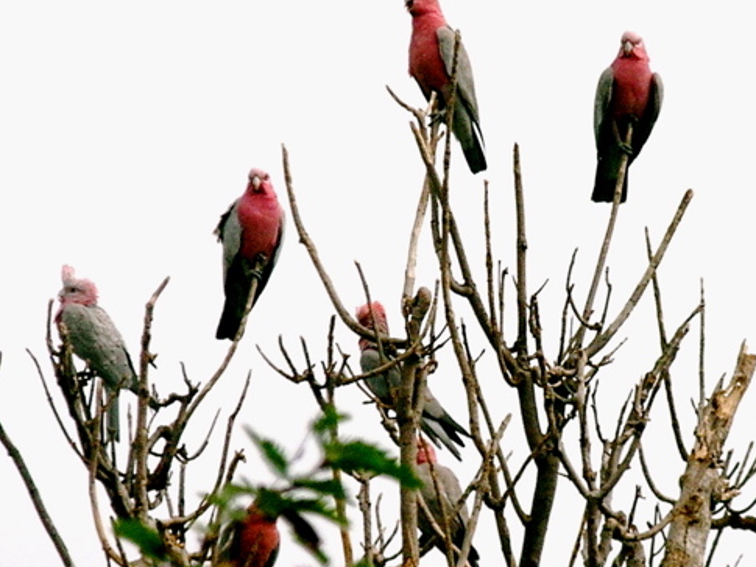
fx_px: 8716
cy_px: 326
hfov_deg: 5.0
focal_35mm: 399
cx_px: 392
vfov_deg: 3.7
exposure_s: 1/1000
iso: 50
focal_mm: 50
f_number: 4.4
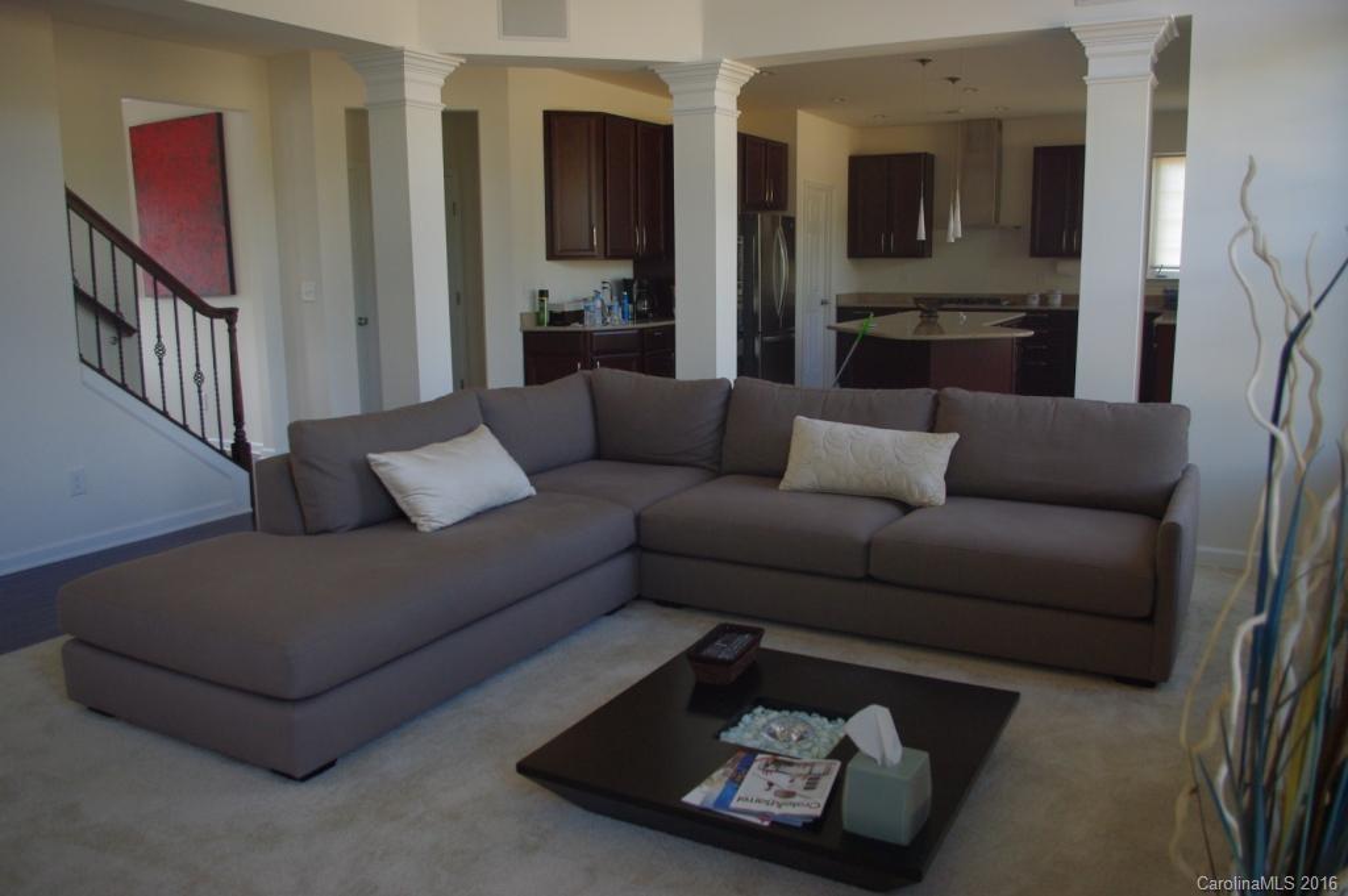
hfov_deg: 67.4
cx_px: 674
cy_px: 448
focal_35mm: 27
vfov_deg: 47.9
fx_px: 1010
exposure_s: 1/60
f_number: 4
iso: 400
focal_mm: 18
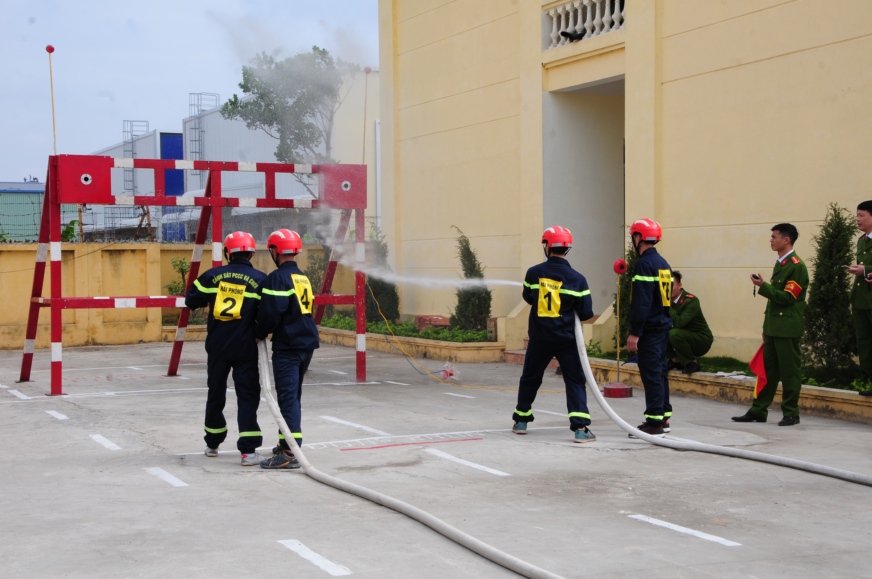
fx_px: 1452
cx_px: 436
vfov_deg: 22.6
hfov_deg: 33.4
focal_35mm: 60
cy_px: 290
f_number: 14
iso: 250
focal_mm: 40
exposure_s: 1/200
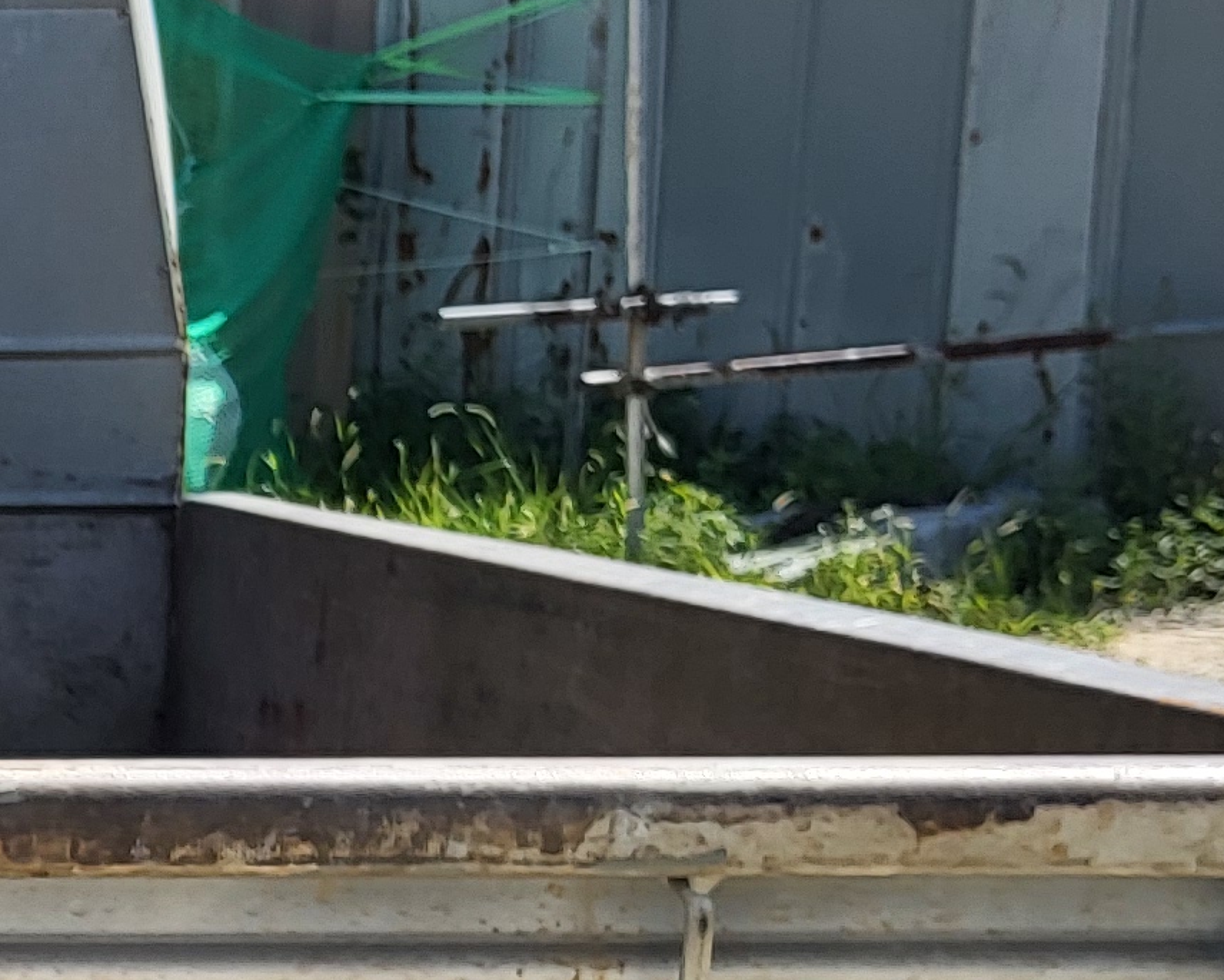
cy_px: 1106
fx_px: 4384
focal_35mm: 121
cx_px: -745
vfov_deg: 12.5
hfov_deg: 14.5
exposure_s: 1/758
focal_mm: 3.98
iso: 12
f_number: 1.8
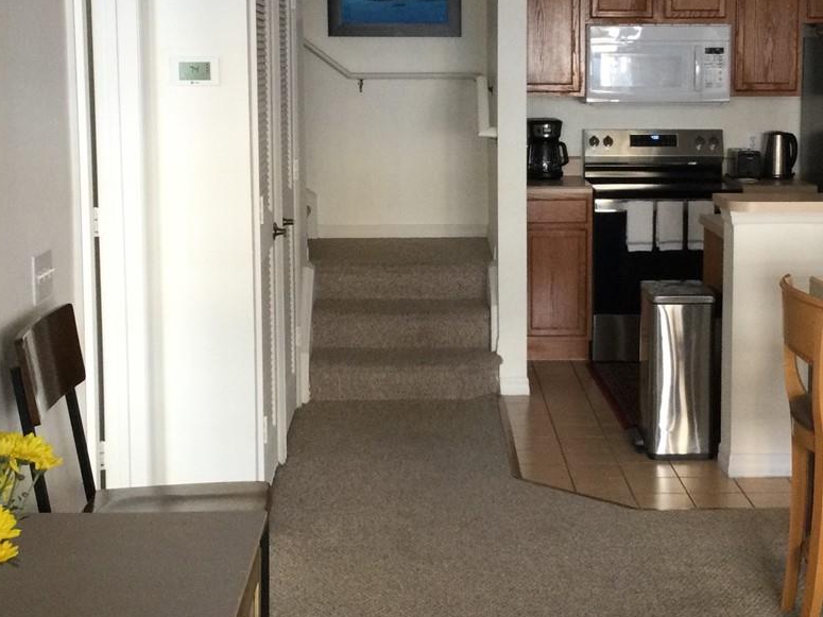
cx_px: 483
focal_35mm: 64
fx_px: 1521
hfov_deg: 30.2
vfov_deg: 22.9
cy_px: 224
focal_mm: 3.3
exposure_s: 1/30
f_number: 2.4
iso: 64
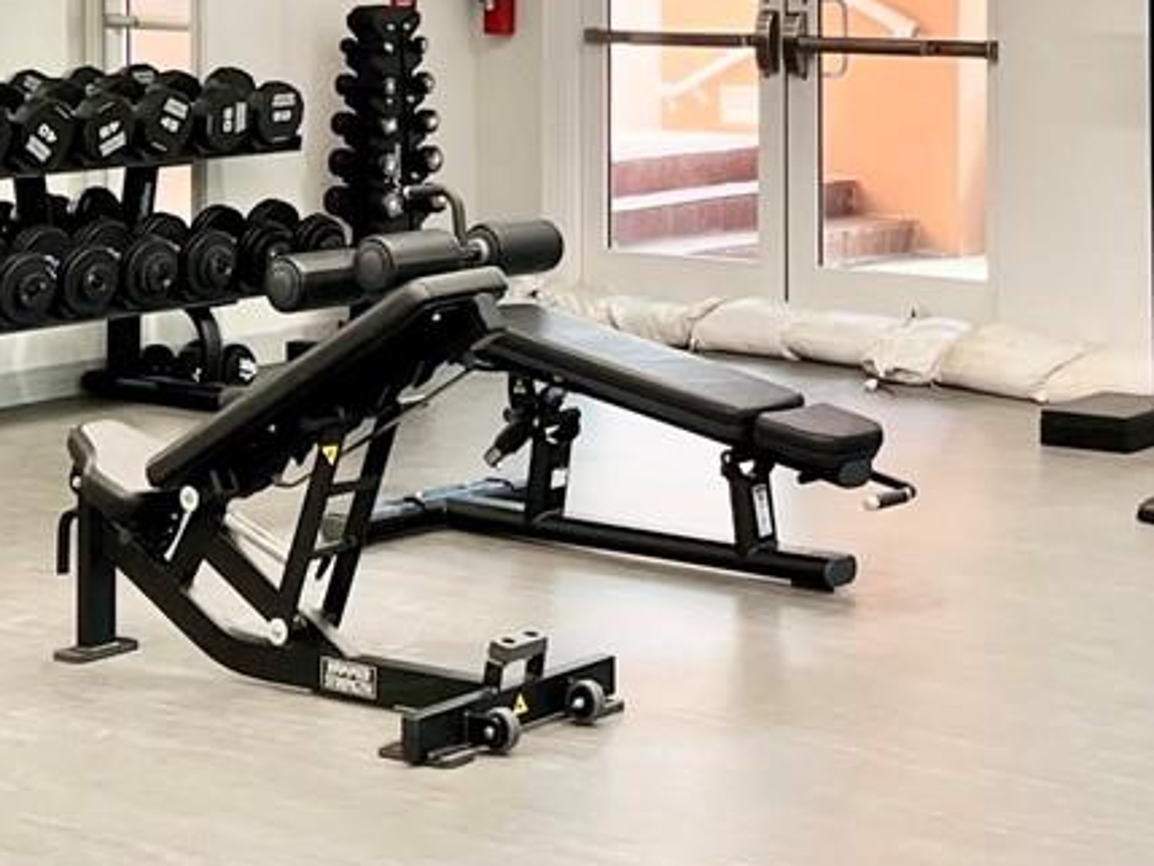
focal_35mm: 97
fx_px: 3235
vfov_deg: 14.9
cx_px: 726
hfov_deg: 20.2
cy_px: -70
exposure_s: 1/120
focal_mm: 5.7
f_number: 1.5
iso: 100
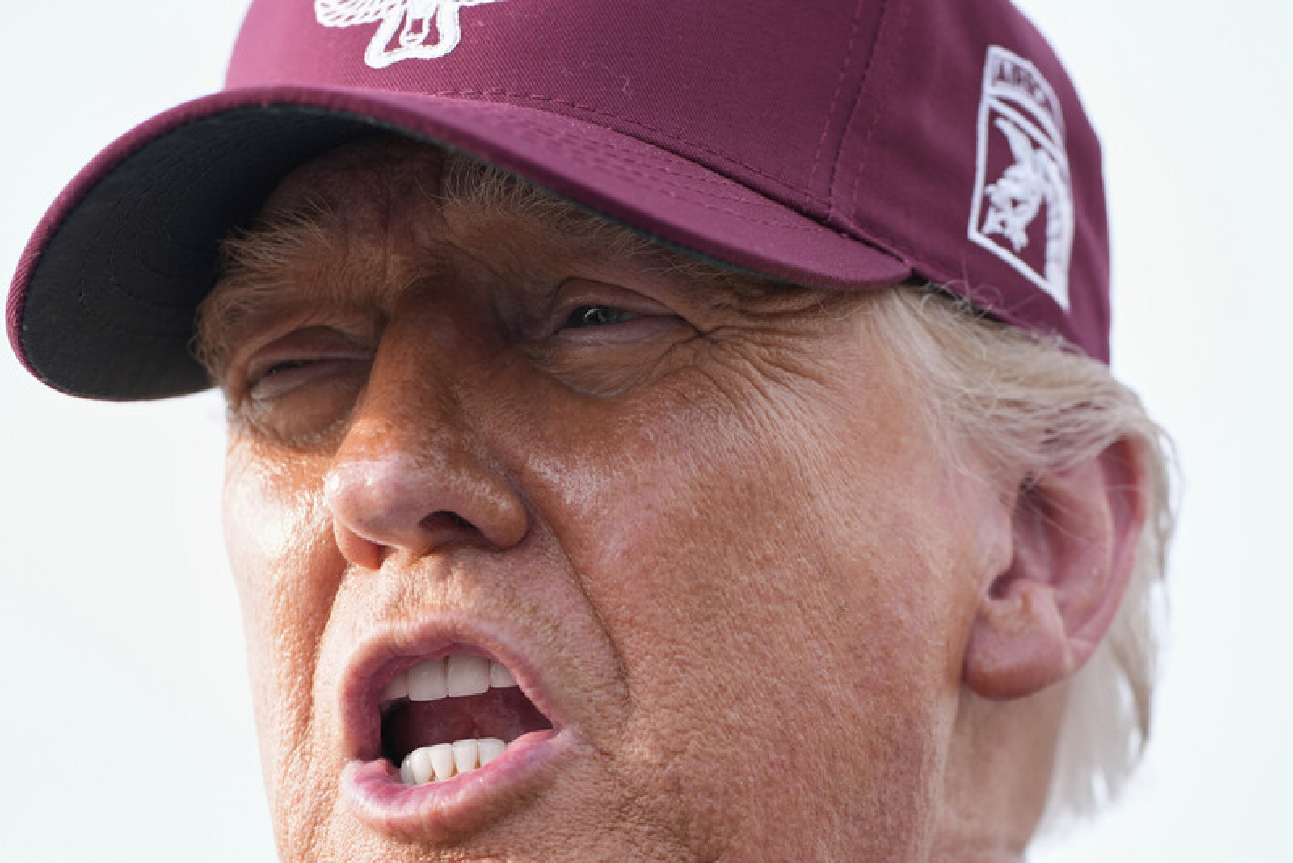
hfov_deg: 10.7
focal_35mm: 192
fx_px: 6898
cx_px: 646
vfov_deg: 7.2
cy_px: 432
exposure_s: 1/800
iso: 800
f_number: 5.6
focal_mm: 192
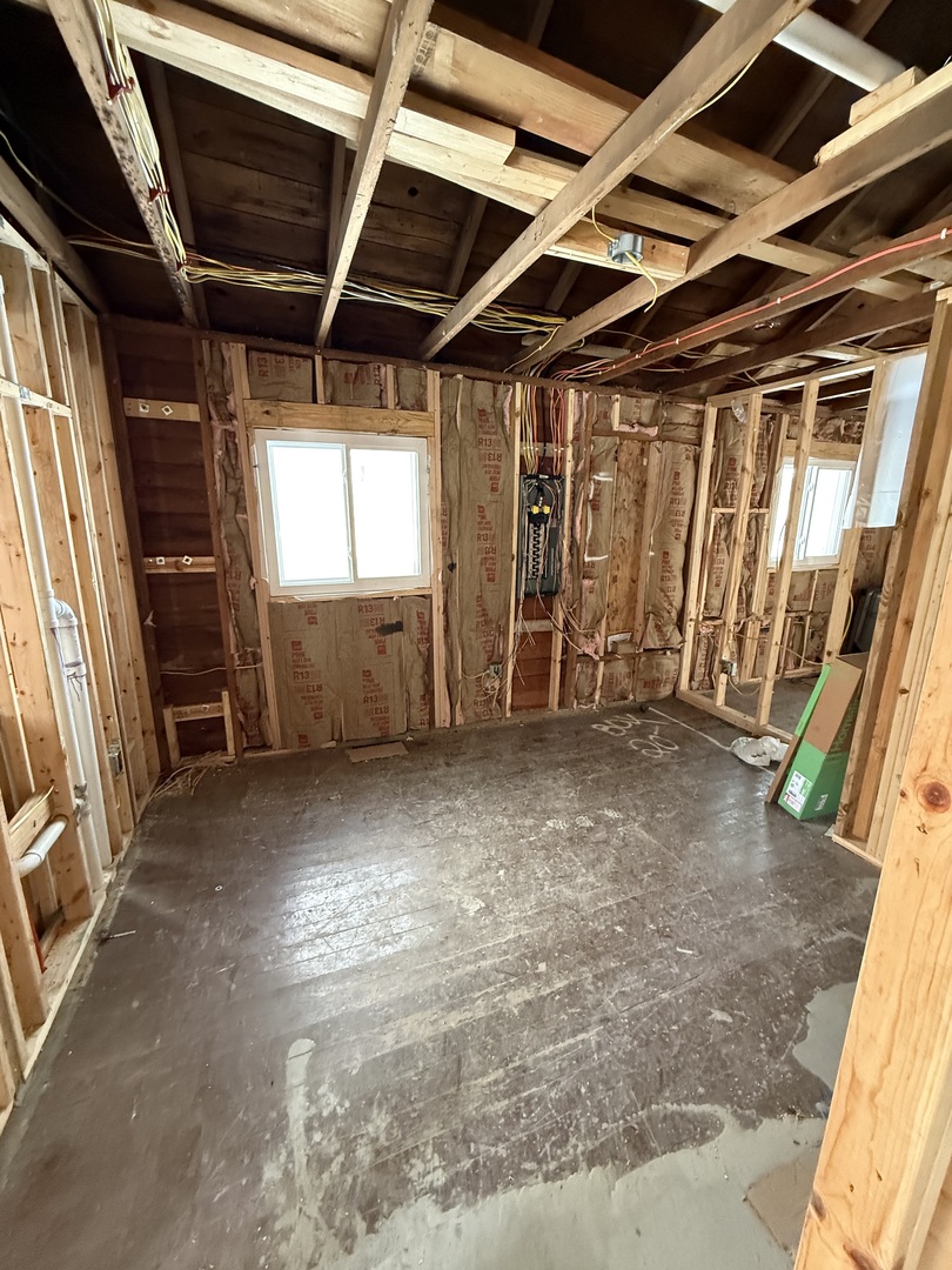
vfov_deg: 102.1
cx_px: 476
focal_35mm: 14
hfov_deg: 85.7
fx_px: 513
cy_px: 635
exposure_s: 1/60
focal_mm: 2.22
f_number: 2.2
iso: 640
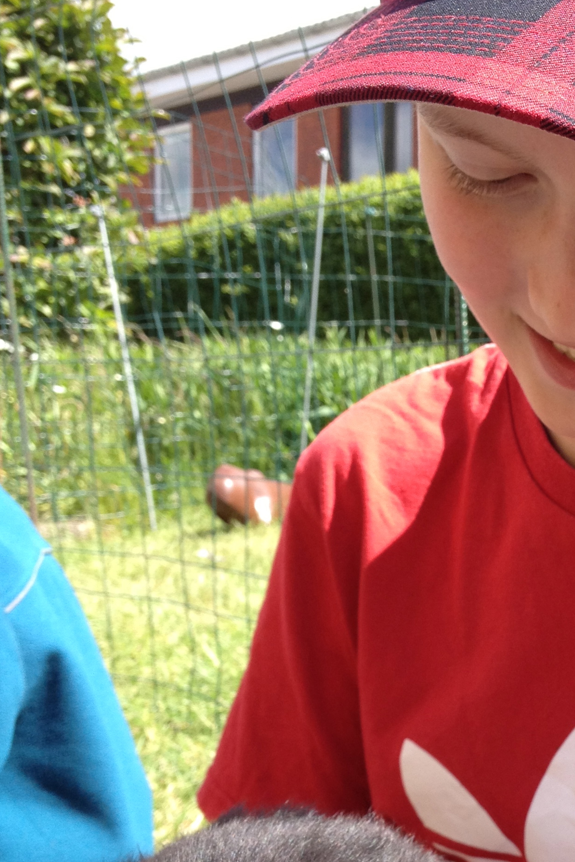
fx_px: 1533
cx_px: 488
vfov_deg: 30.9
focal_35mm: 64
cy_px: 648
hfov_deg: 20.9
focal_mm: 4.28
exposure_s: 1/452
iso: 64
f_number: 2.4
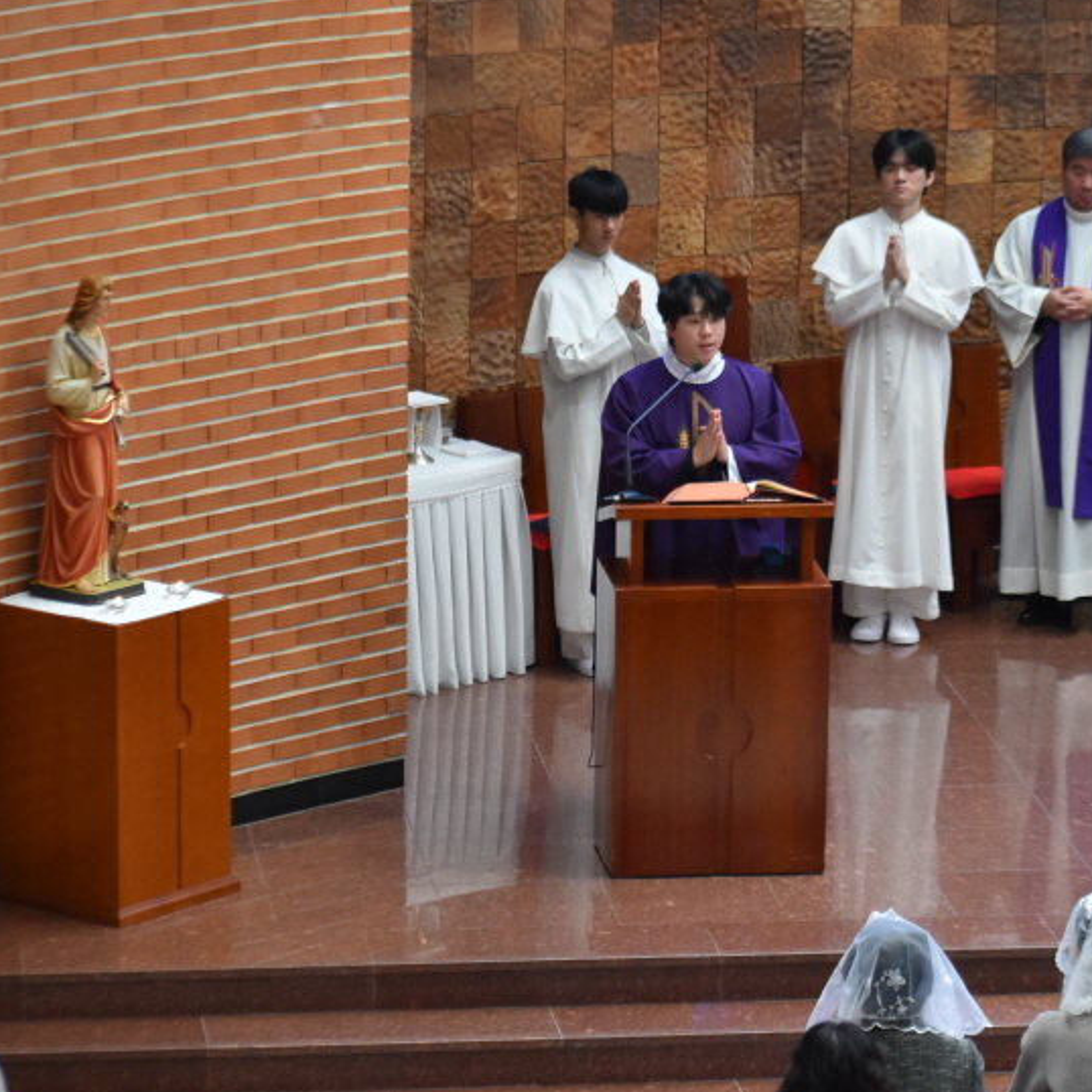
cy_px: 453
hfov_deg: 9.8
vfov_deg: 9.8
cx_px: 749
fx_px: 6345
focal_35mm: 178
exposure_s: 1/60
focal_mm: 75
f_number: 4.8
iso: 1250
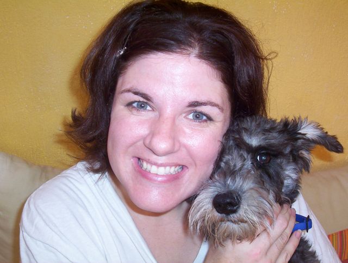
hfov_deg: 35.5
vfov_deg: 27.1
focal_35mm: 54
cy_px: 132
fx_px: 544
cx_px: 174
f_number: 2.97
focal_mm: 7.1
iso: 140
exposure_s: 1/69.5
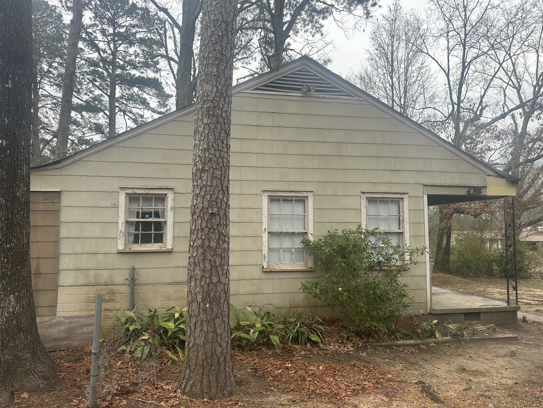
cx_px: 272
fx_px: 376
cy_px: 204
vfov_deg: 56.8
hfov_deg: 71.6
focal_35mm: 24
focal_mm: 6.86
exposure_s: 1/791
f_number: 1.78
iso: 80
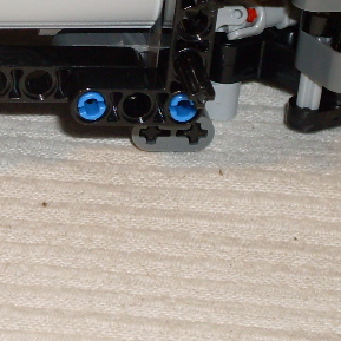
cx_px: 22
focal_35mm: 222
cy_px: 37
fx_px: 2474
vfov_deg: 7.9
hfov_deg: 7.9
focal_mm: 11.7
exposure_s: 1/45
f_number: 3.7
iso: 100
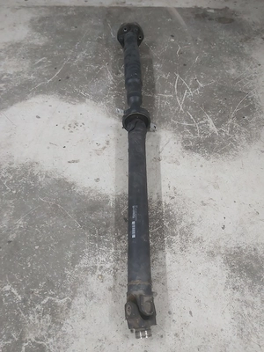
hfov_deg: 53.1
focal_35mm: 26
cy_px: 176
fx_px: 264
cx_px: 132
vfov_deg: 67.3
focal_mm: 3.92
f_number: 1.7
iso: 160
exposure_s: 1/50
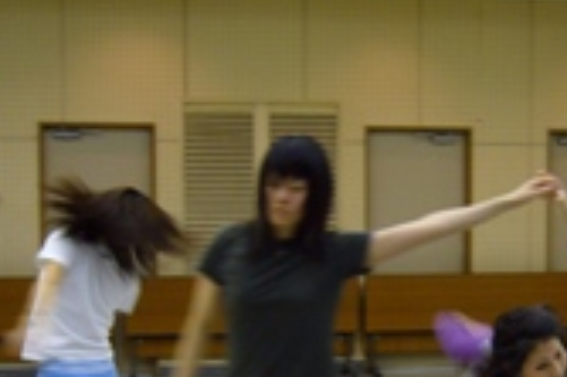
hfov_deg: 21.9
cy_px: 321
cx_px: 452
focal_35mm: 92
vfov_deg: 14.7
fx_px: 1448
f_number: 2.8
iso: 100
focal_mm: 5.8
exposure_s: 1/20
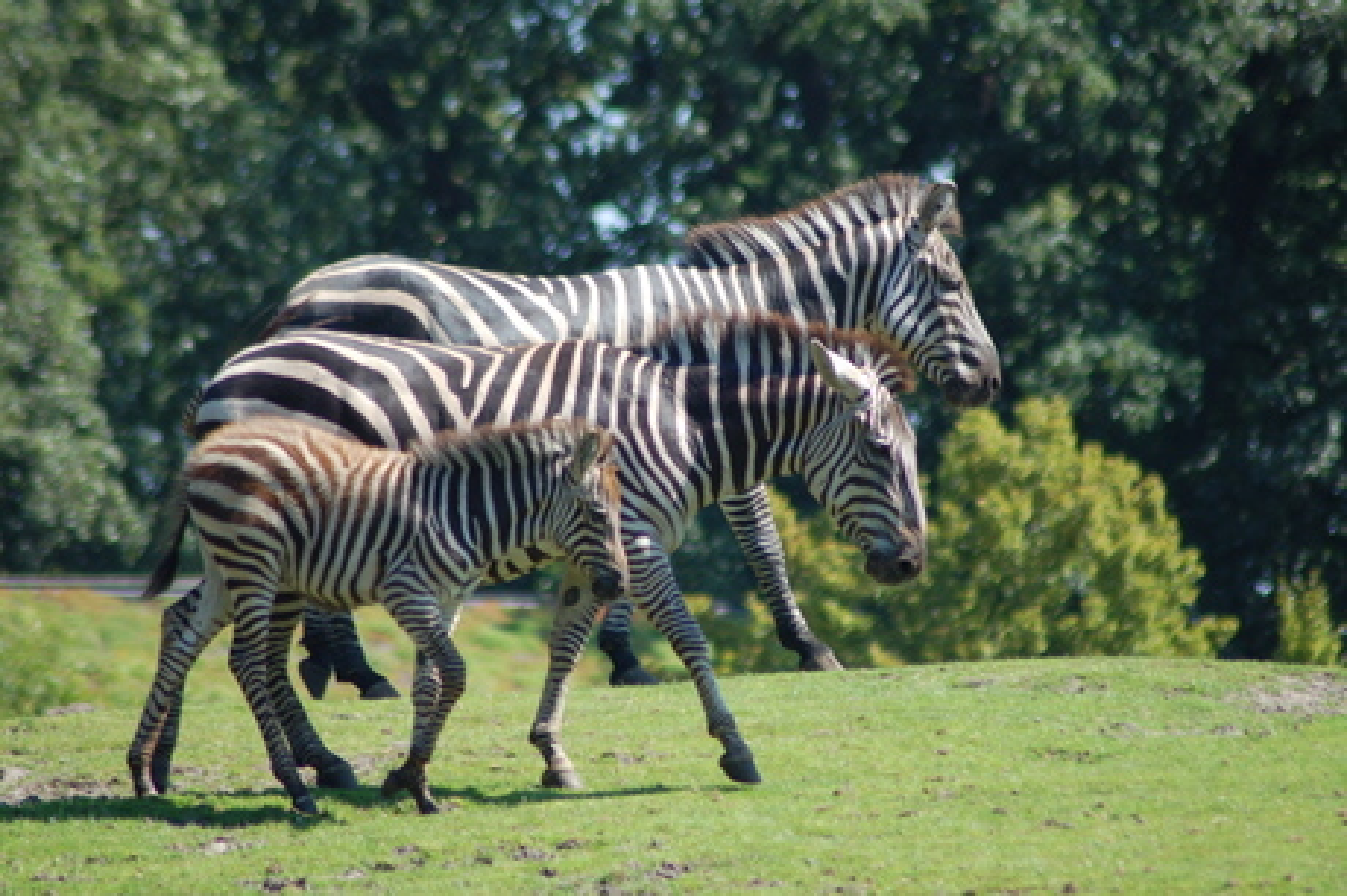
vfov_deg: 3.1
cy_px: 448
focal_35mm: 450
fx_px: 16825
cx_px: 674
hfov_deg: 4.6
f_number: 5.6
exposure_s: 1/500
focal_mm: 300
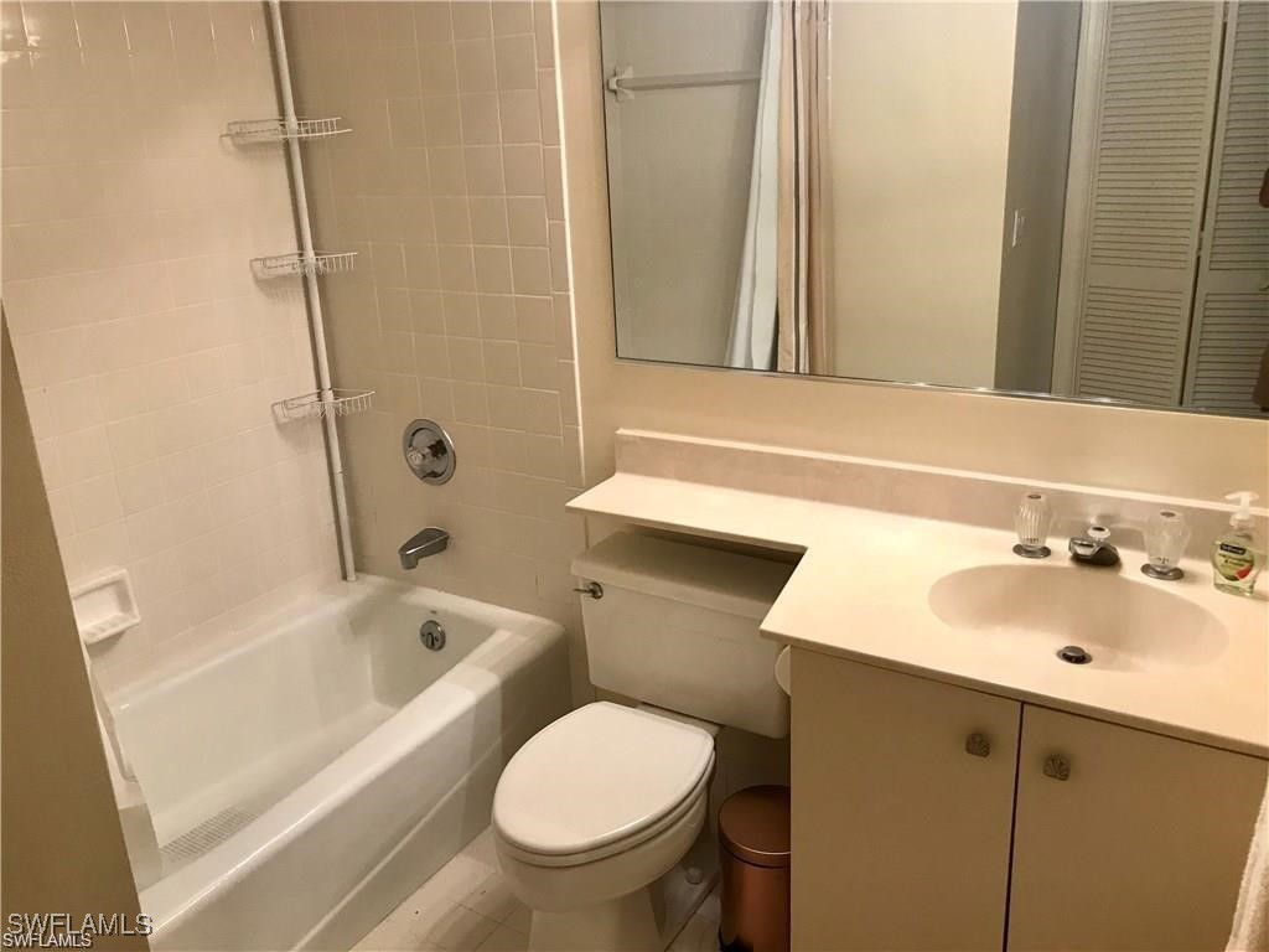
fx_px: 1026
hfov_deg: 63.4
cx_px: 634
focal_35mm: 28
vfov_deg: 49.7
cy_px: 476
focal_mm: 3.99
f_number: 1.8
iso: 32
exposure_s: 1/30
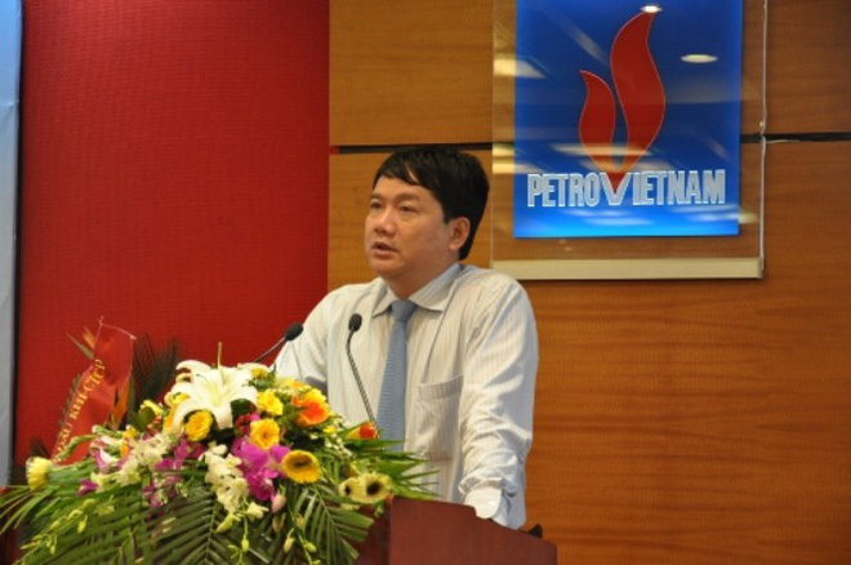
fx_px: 2832
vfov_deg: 11.4
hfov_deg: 17.1
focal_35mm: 120
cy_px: 282
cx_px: 426
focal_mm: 80
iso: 400
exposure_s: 1/15
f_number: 5.3
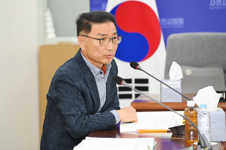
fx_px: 1883
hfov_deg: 6.9
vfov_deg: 4.6
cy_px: 75
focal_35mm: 300
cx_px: 113
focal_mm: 300
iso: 3200
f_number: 6.3
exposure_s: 1/250
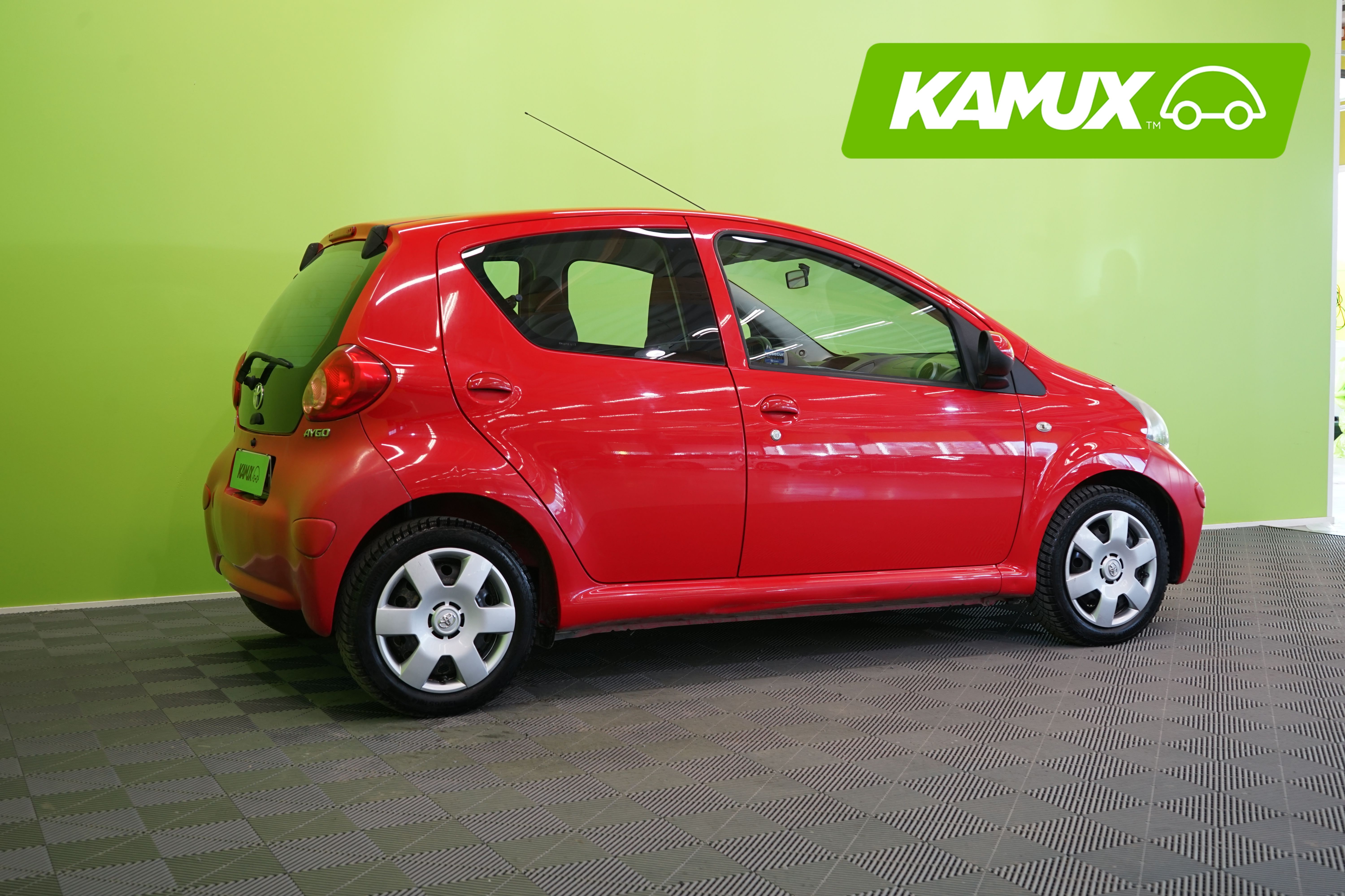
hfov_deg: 47.4
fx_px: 1532
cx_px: 672
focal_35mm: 41
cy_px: 448
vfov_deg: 32.6
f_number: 5.6
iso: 500
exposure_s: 1/40
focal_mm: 41
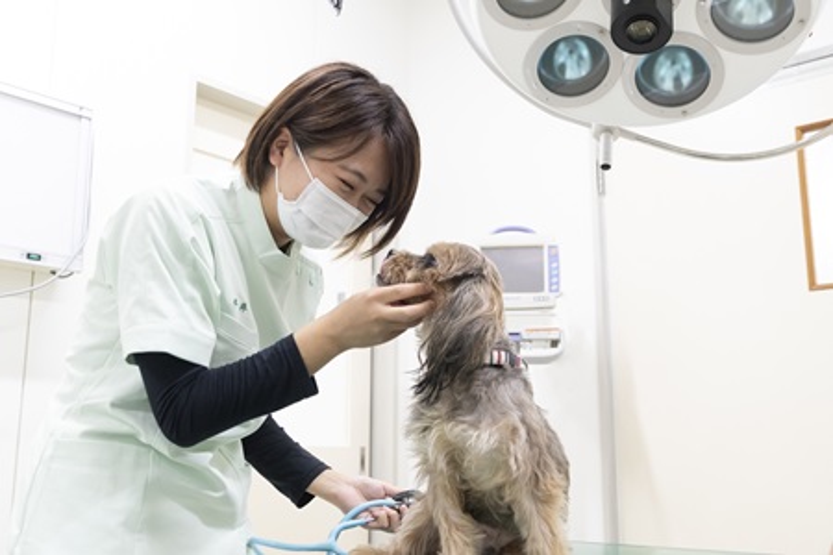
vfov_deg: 35.5
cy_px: 278
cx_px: 416
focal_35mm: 38
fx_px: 868
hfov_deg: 51.3
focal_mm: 25
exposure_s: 1/125
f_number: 3.5
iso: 800
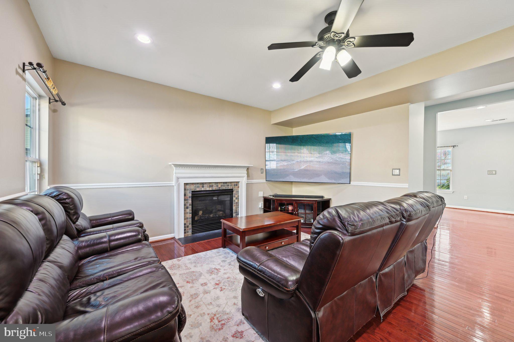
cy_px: 171
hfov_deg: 104.3
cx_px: 257
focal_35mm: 14
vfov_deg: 81.1
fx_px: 200
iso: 400
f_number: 8
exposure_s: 1/6
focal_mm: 14
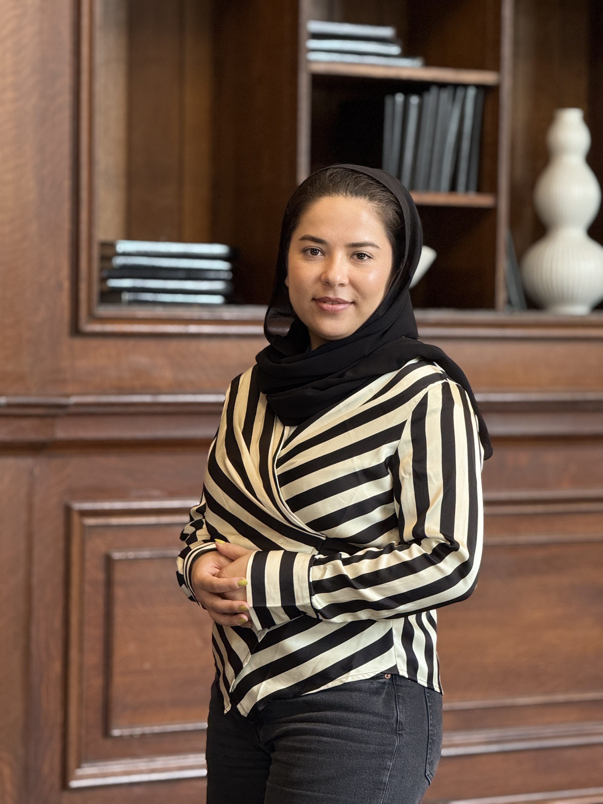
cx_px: 302
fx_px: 2787
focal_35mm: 120
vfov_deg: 16.4
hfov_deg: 12.3
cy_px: 402
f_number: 2.8
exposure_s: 1/60
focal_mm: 15.66
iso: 400
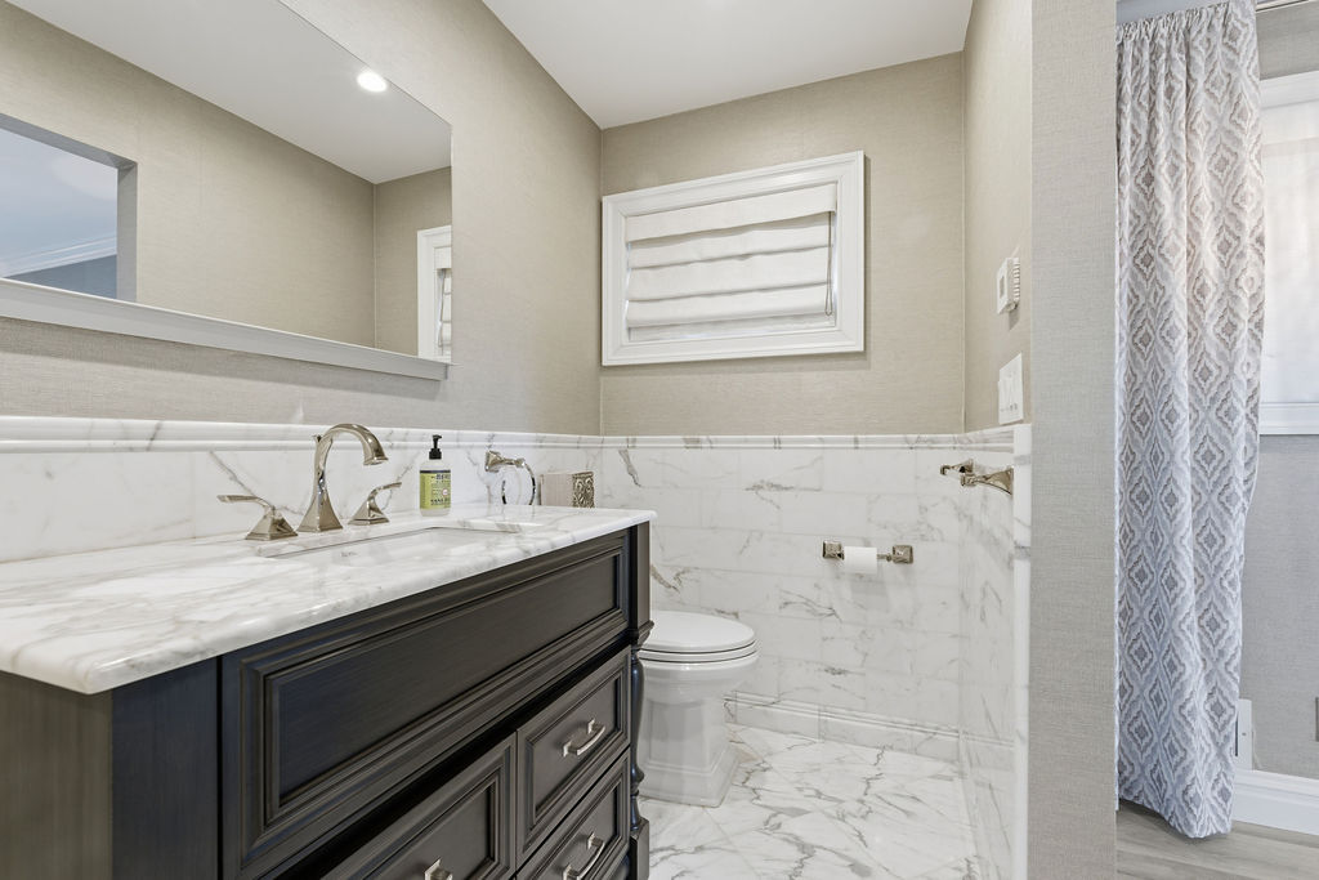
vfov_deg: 73.8
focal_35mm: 16
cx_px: 660
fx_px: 586
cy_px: 440
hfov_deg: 96.7
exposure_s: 1/15
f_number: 8
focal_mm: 16
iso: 100
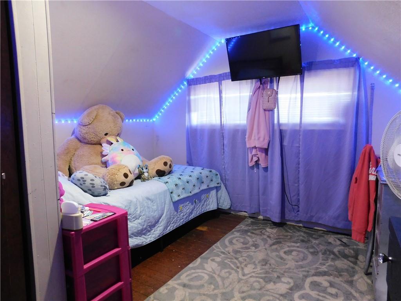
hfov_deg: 73.9
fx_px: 266
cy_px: 150
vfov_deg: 58.9
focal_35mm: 23
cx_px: 200
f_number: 3
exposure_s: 1/15
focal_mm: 4
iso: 400
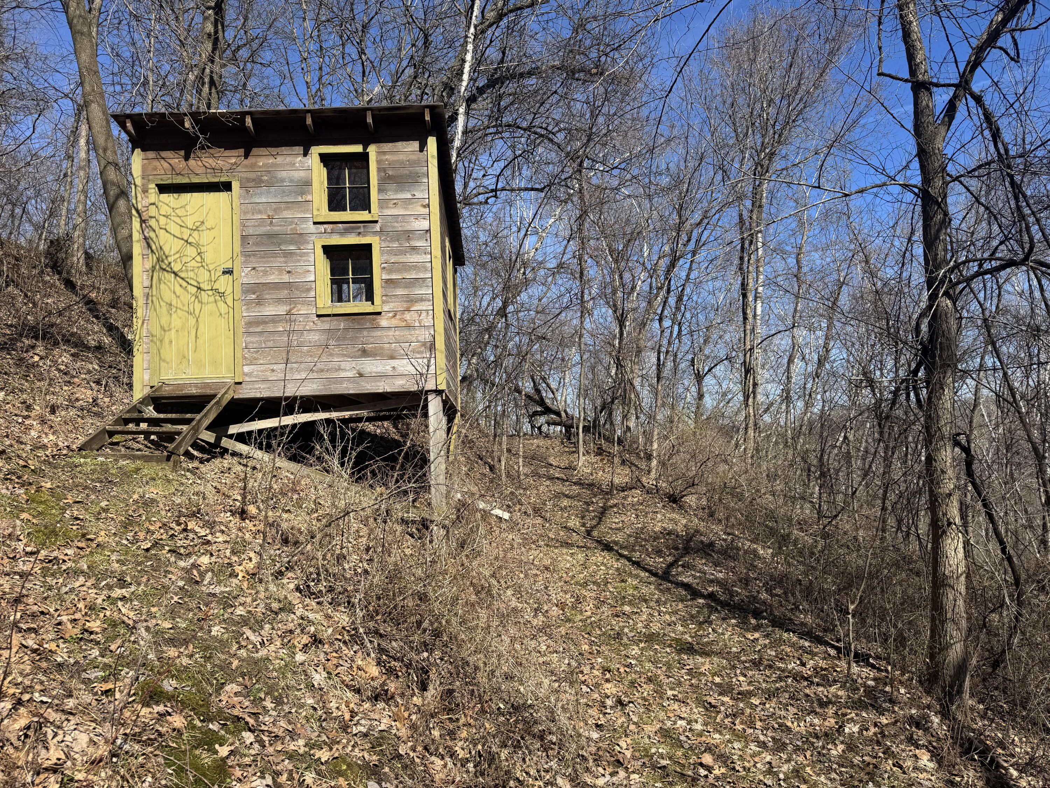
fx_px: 728
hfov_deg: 71.6
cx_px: 525
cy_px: 394
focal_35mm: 24
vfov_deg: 56.8
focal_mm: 6.76
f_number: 1.78
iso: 80
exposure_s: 1/3802
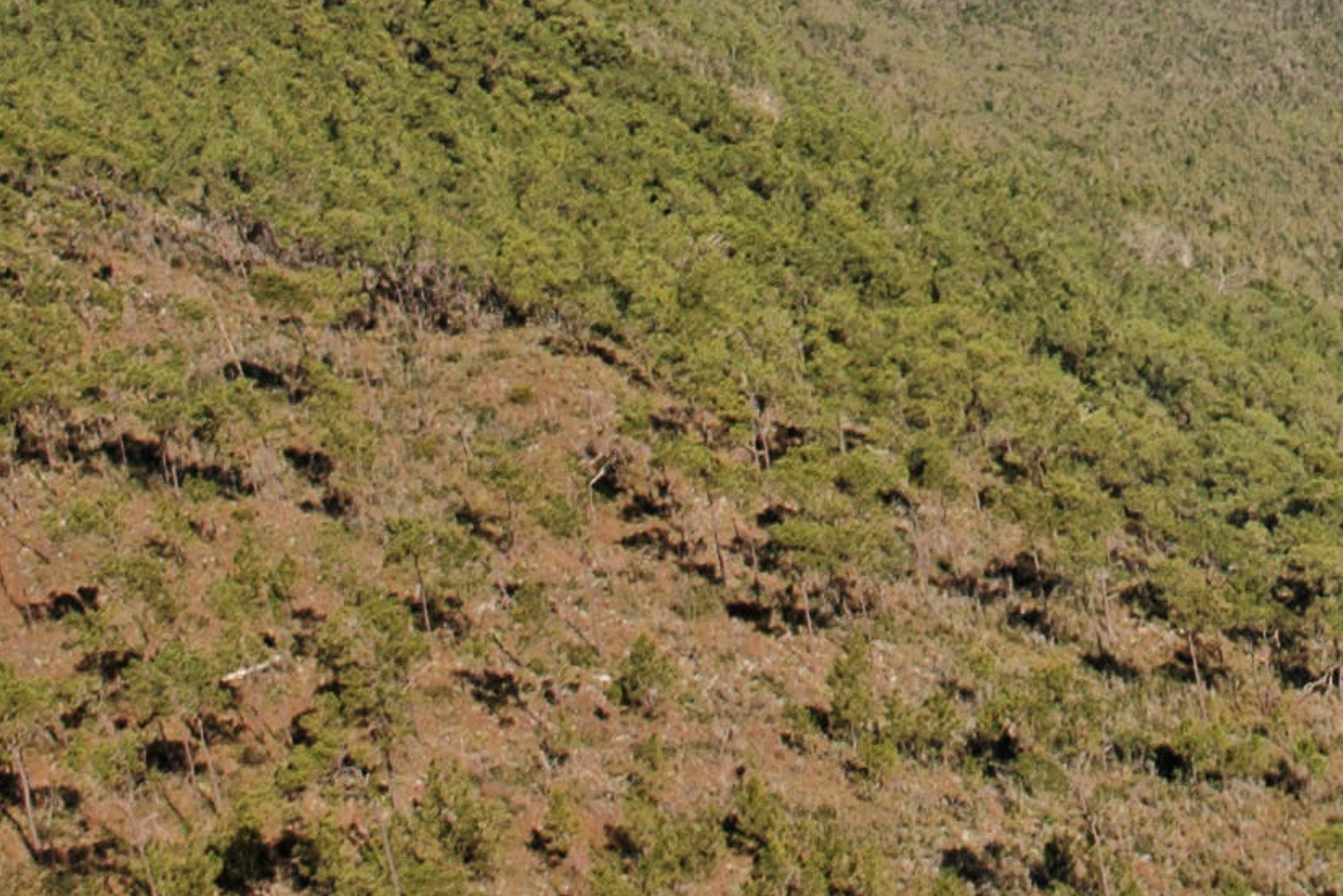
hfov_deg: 19.6
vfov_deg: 12.7
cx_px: 1603
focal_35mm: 98
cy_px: -724
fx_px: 3656
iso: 200
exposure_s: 1/320
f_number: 9
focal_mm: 18
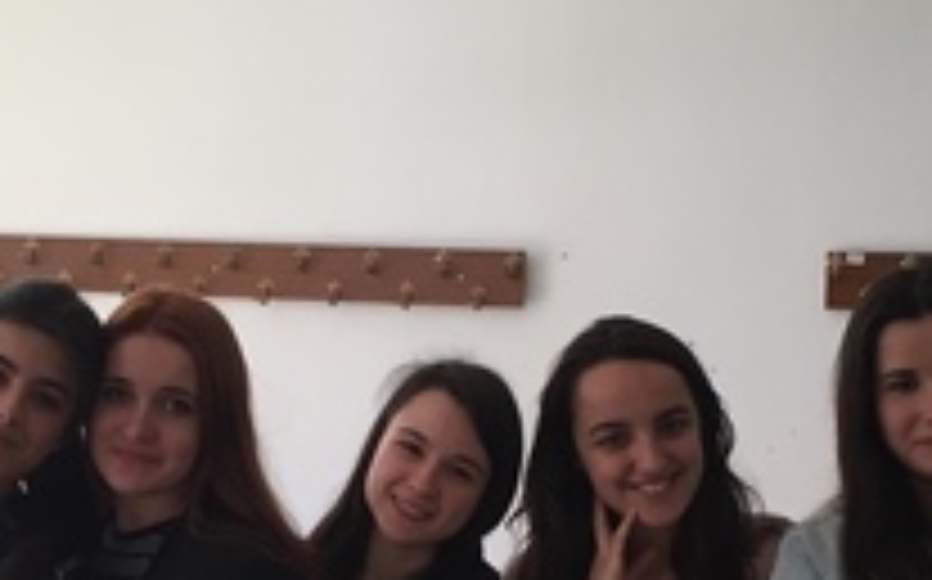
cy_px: 607
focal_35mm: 95
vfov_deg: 13.5
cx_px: 446
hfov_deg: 21.9
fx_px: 2411
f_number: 2.2
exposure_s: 1/33
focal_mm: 4.15
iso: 50
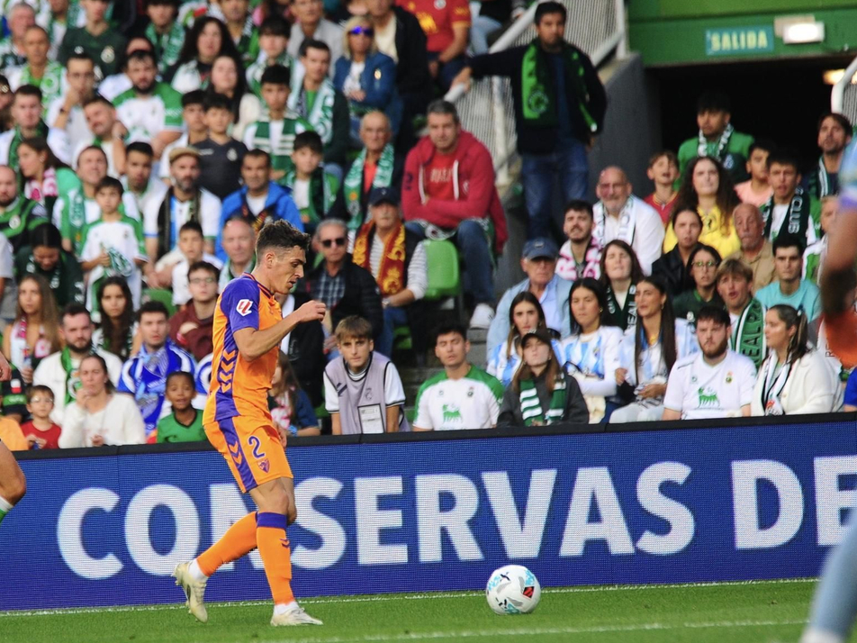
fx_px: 10794
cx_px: 383
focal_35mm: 436
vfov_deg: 3.4
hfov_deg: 4.5
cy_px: 343
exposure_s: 1/2500
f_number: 2.8
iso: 1250
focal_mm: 270
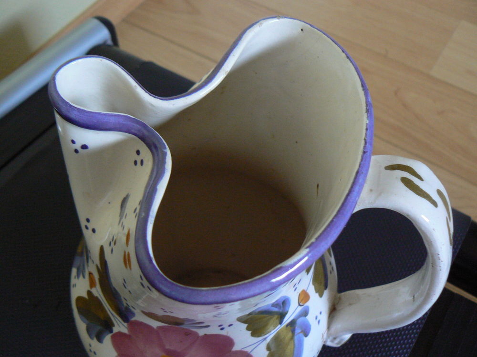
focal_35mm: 36
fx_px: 496
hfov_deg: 51.4
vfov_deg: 39.7
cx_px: 238
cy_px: 178
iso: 200
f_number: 2.8
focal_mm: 6
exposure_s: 1/15
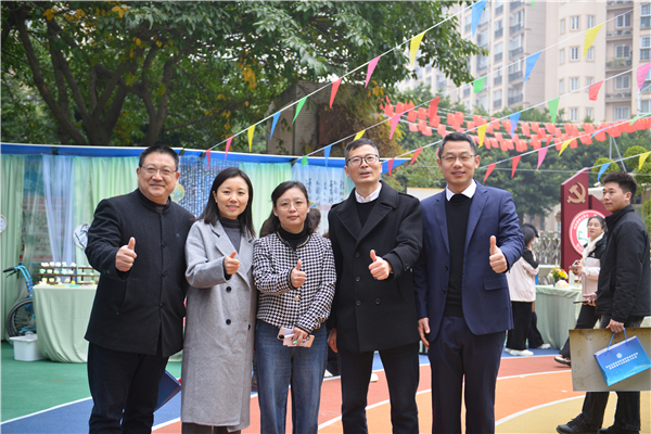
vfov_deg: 28.1
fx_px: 868
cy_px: 217
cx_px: 326
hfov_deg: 41.1
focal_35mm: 48
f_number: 2.8
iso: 400
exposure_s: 1/200
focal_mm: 48
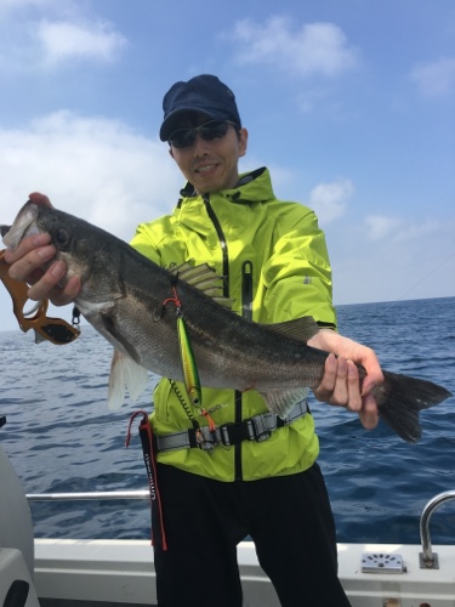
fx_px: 508
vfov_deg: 61.7
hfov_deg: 48.2
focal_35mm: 29
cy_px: 304
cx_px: 228
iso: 25
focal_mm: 4.15
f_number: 2.2
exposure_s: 1/1304
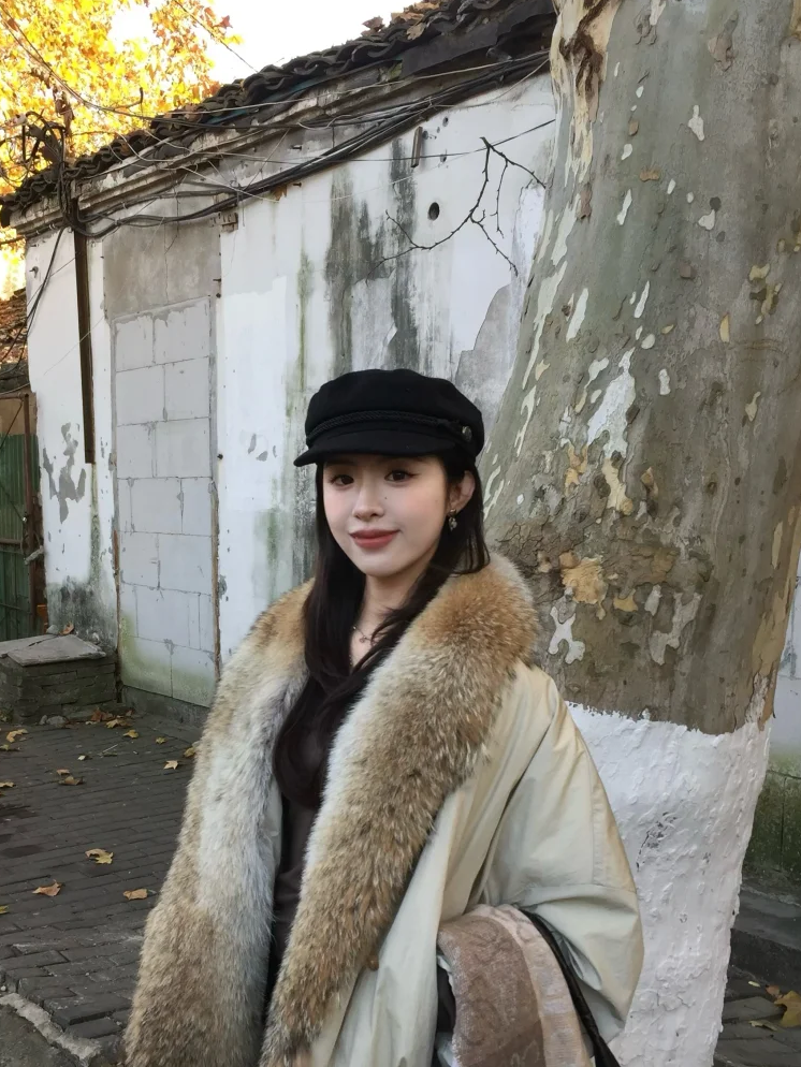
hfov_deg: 34.0
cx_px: 259
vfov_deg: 44.5
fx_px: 1295
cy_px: 646
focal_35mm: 42
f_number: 2.2
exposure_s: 1/100
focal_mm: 4.15
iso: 32
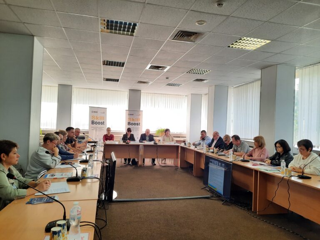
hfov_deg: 69.4
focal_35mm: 25
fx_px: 231
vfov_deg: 54.9
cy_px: 120
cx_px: 160
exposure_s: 1/50
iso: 100
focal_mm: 4.6
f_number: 2
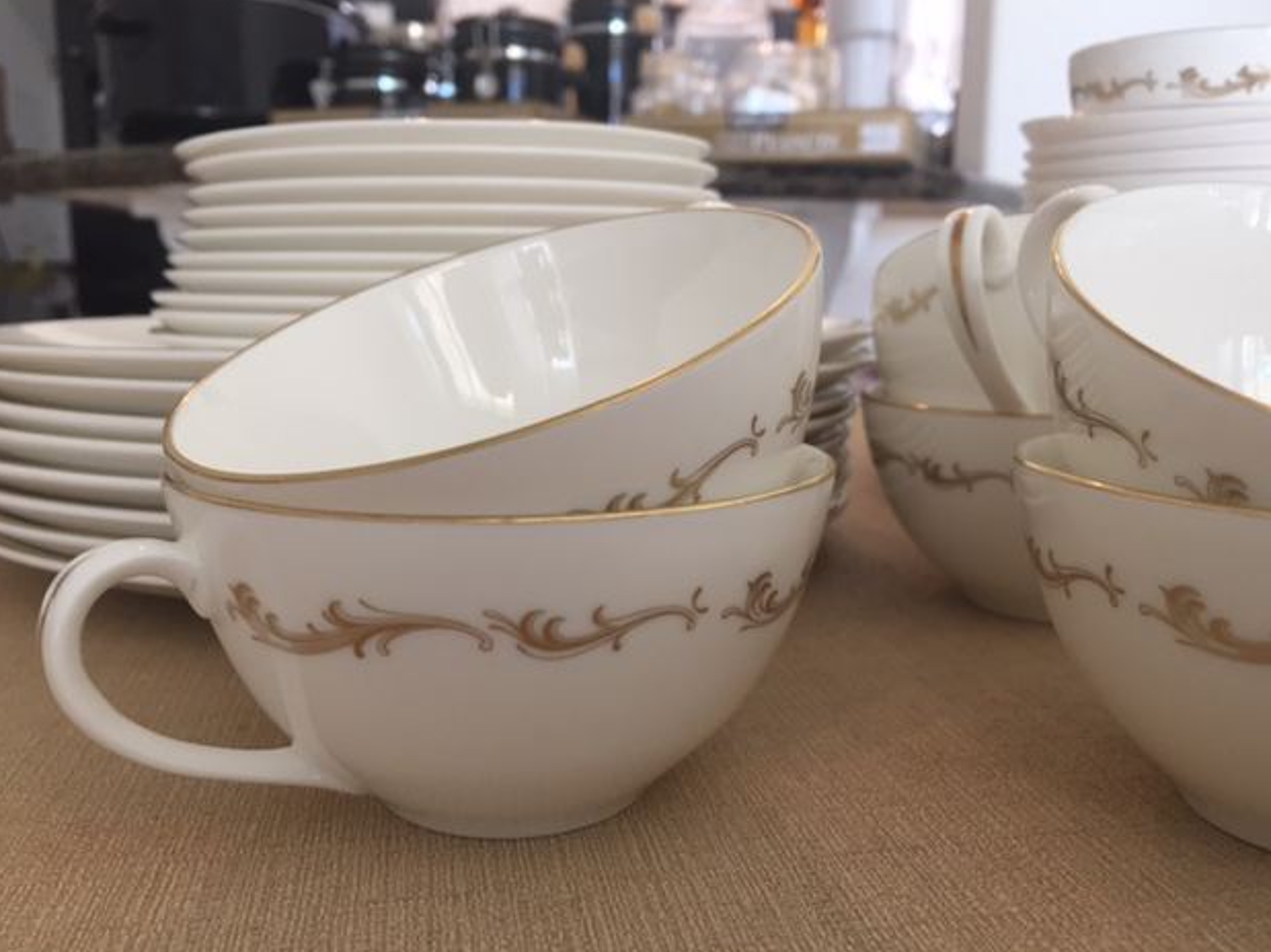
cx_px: 649
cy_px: 476
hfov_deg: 60.0
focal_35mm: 30
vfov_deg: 46.8
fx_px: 1101
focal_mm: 4.15
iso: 64
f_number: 2.2
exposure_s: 1/30
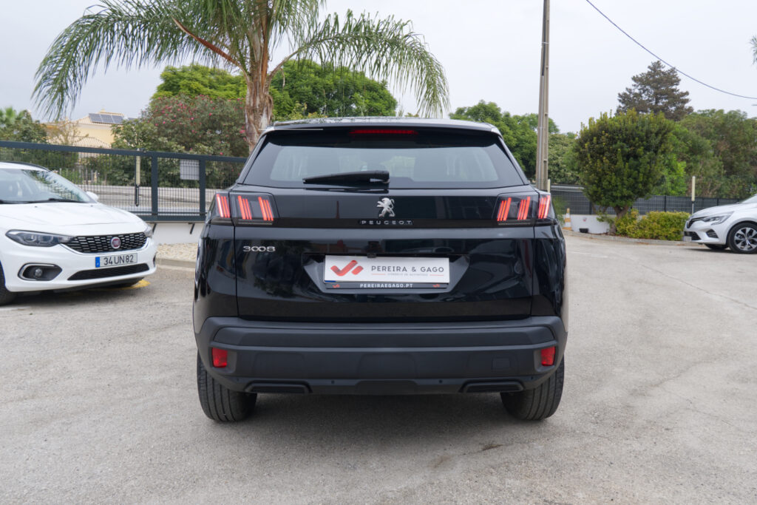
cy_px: 252
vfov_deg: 45.0
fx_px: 610
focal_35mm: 29
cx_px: 378
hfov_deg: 63.7
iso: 160
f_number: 9
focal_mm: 19.2
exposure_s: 1/100
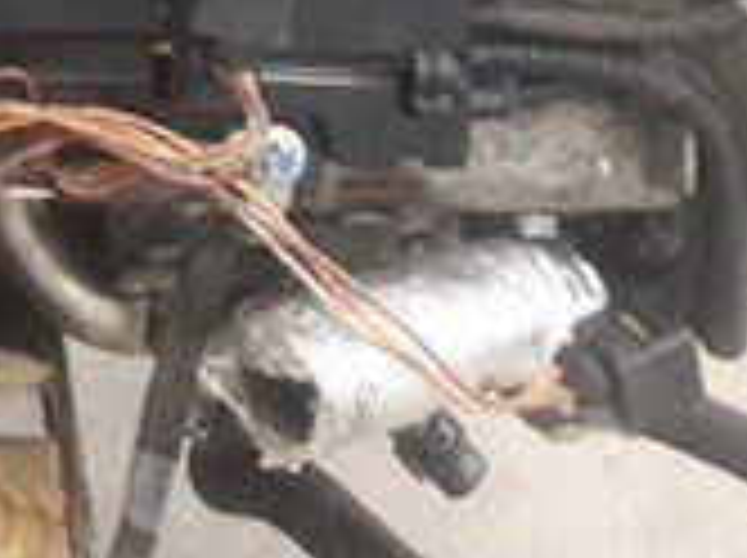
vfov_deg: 12.4
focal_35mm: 108
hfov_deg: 17.0
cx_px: -261
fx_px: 2327
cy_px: -482
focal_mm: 3.7
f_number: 1.9
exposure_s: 1/17
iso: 400
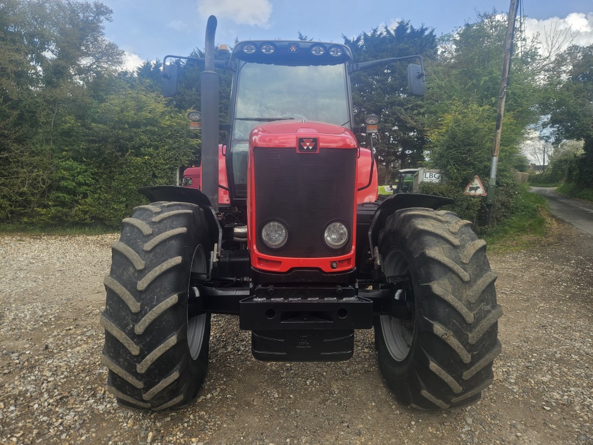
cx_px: 296
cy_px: 222
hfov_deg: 73.9
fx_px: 394
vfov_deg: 58.9
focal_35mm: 23
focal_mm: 5.4
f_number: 1.8
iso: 25
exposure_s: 1/551
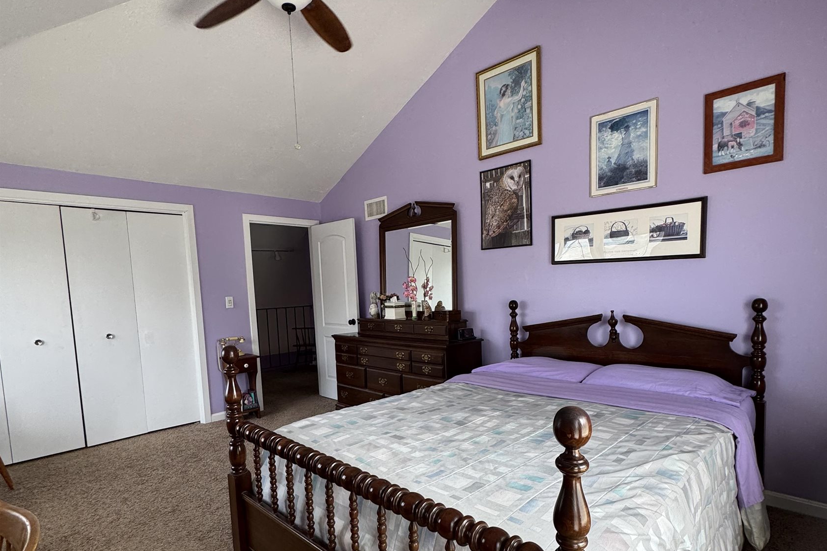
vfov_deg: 61.5
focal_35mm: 20
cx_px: 425
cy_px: 326
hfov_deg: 84.0
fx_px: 459
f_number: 2.2
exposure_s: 1/99
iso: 64
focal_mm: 2.22
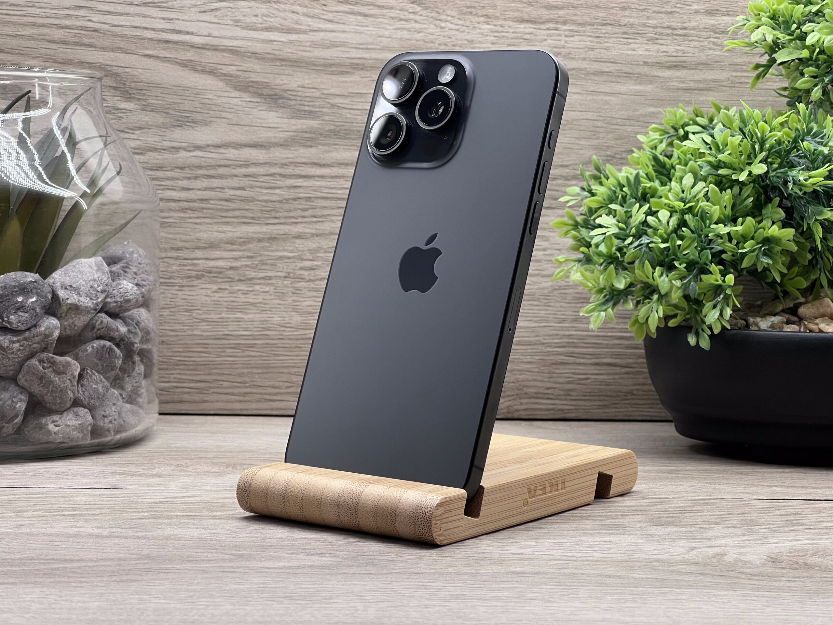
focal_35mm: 77
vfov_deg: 19.1
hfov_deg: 25.3
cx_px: 416
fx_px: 1853
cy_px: 312
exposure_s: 1/99
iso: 80
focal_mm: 9
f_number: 2.8
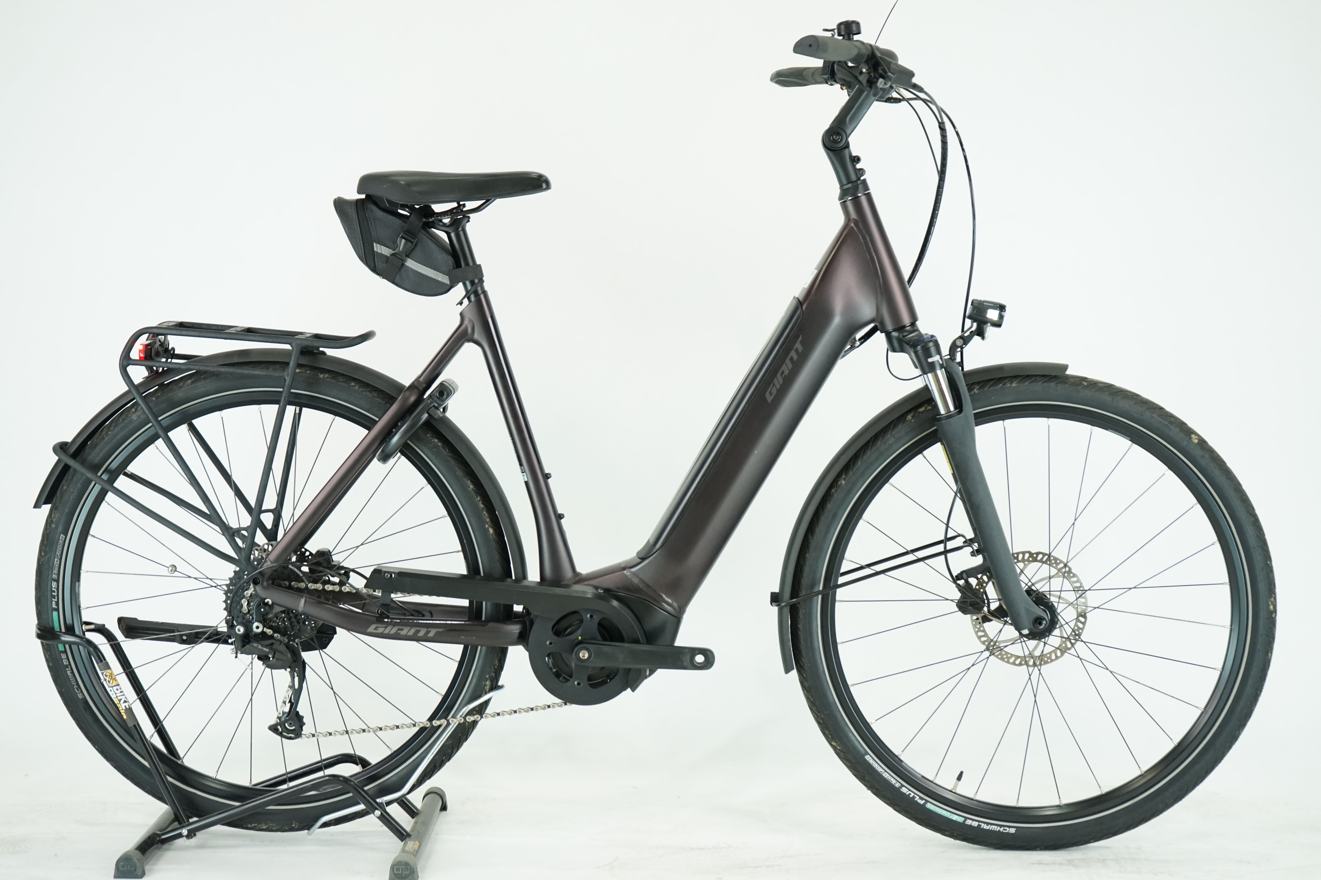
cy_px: 440
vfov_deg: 23.4
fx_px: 2128
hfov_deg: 34.5
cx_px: 660
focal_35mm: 58
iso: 2000
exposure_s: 1/200
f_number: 5.6
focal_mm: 58
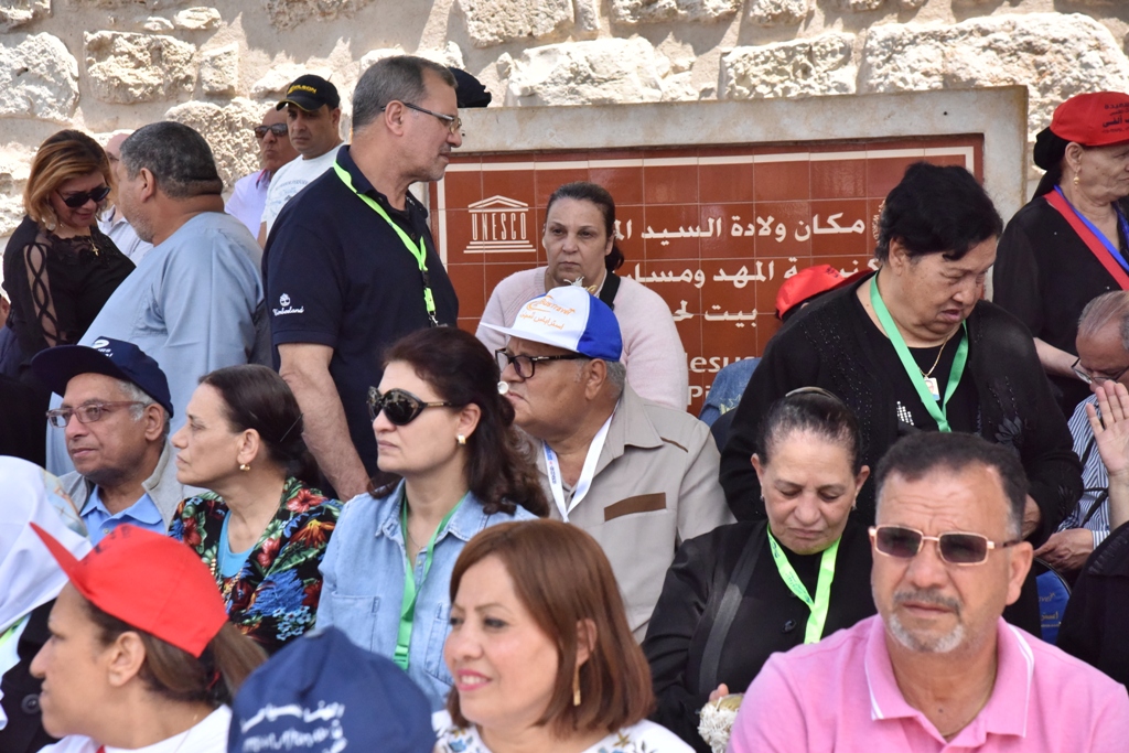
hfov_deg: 23.9
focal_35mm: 85
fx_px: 2666
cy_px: 376
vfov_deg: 16.1
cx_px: 564
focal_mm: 85
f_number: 10
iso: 5000
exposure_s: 1/3200
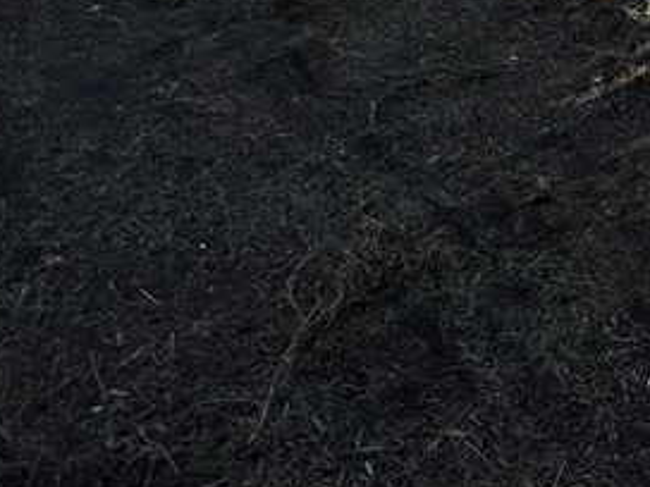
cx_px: 844
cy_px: -360
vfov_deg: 21.3
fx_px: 920
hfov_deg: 30.6
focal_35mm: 49
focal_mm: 1.57
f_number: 1.8
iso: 32
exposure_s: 1/1167
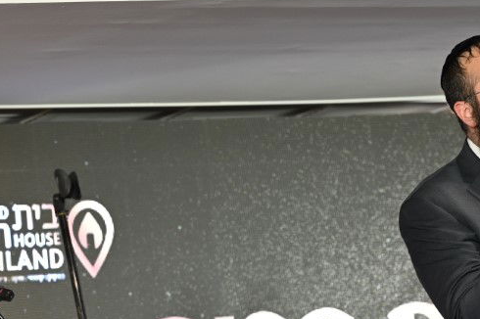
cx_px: 230
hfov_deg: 10.3
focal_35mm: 200
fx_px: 2665
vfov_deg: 6.8
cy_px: 259
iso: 1000
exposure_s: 1/160
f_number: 2.8
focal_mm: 85
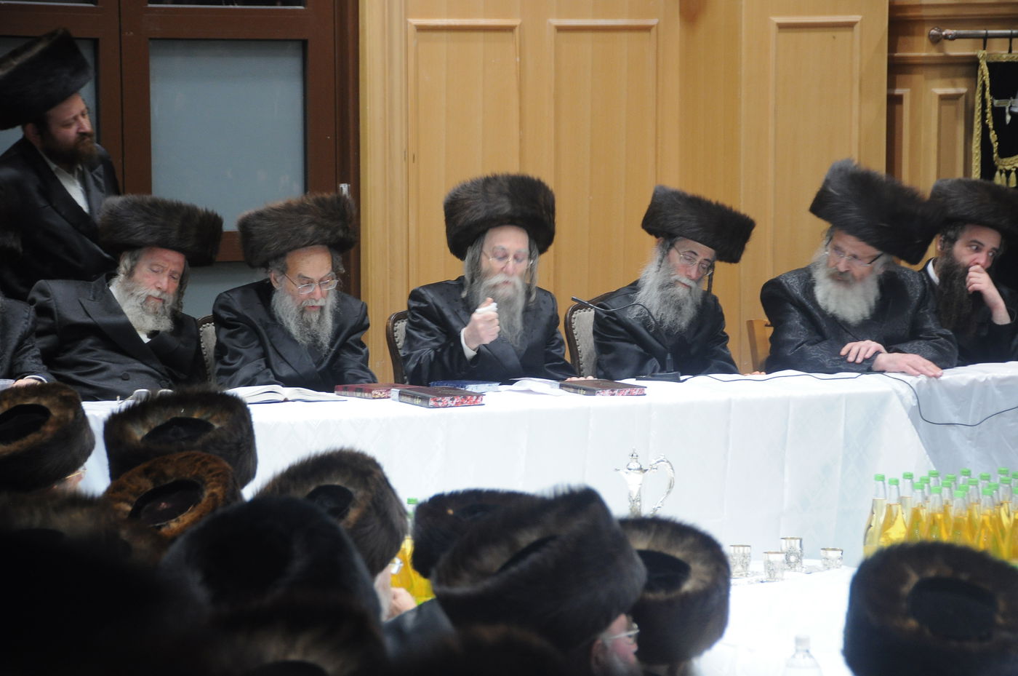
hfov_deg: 14.4
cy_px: 338
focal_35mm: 142
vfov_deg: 9.6
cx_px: 509
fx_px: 4024
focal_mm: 95
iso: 800
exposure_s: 1/30
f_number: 5.3
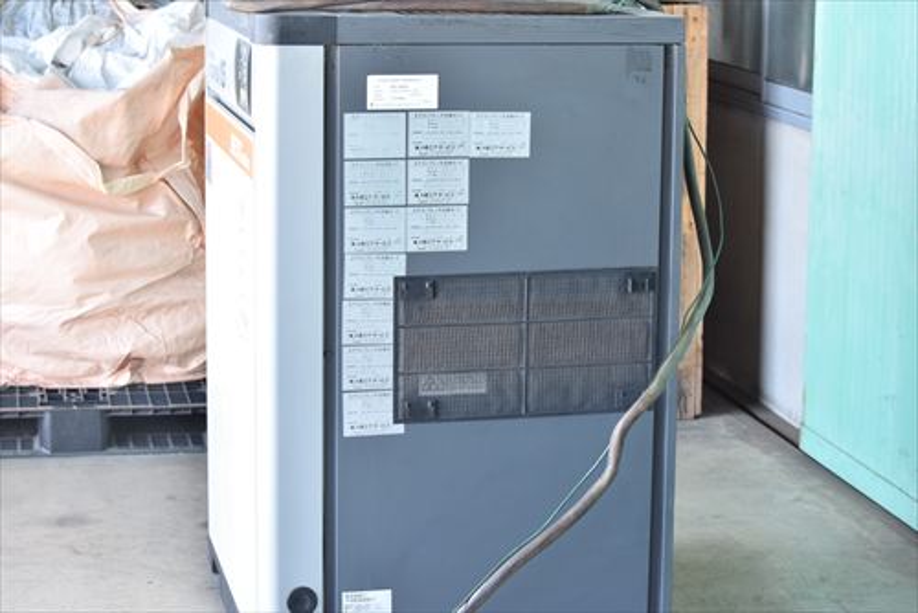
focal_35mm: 82
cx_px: 459
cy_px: 306
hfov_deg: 24.6
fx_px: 2105
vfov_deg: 16.6
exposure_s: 1/200
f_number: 6.3
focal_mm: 55
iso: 1250
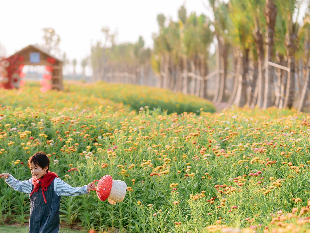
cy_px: 185
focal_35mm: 150
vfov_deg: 9.9
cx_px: 27
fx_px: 1343
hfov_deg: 13.0
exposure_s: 1/1000
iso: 320
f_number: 2.2
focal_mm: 85
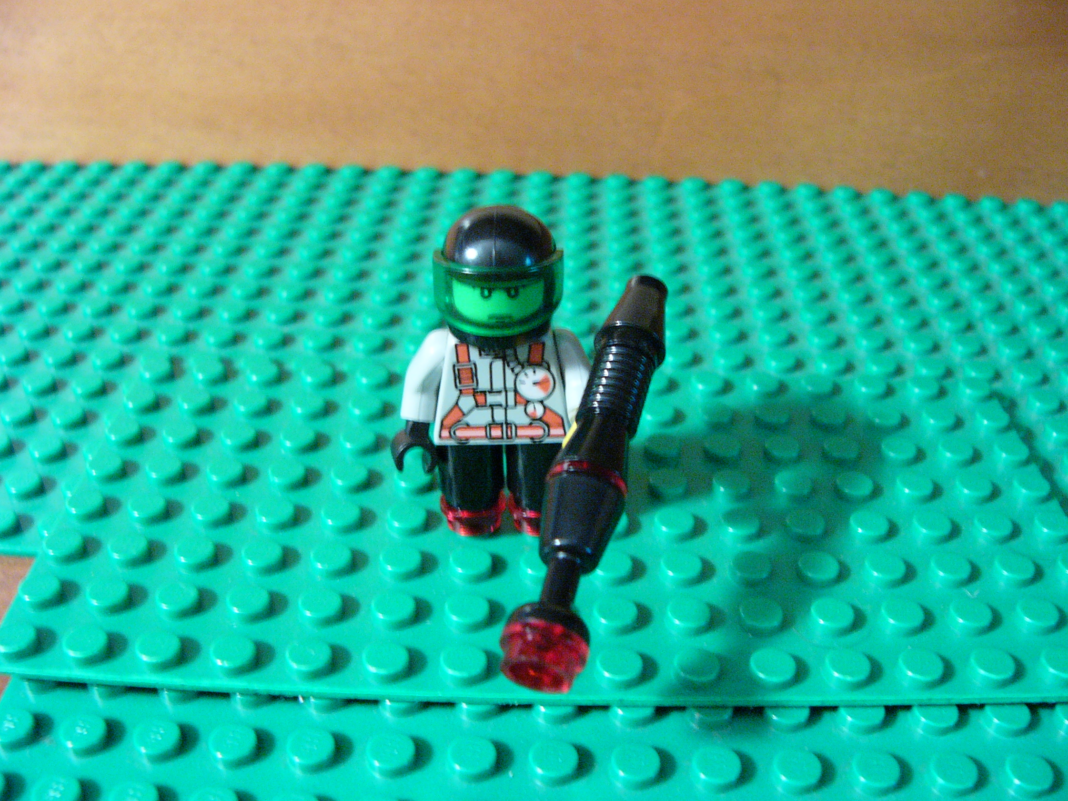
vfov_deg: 38.7
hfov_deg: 50.1
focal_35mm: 37
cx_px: 542
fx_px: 1141
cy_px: 395
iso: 200
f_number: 2.8
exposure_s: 1/4
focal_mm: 6
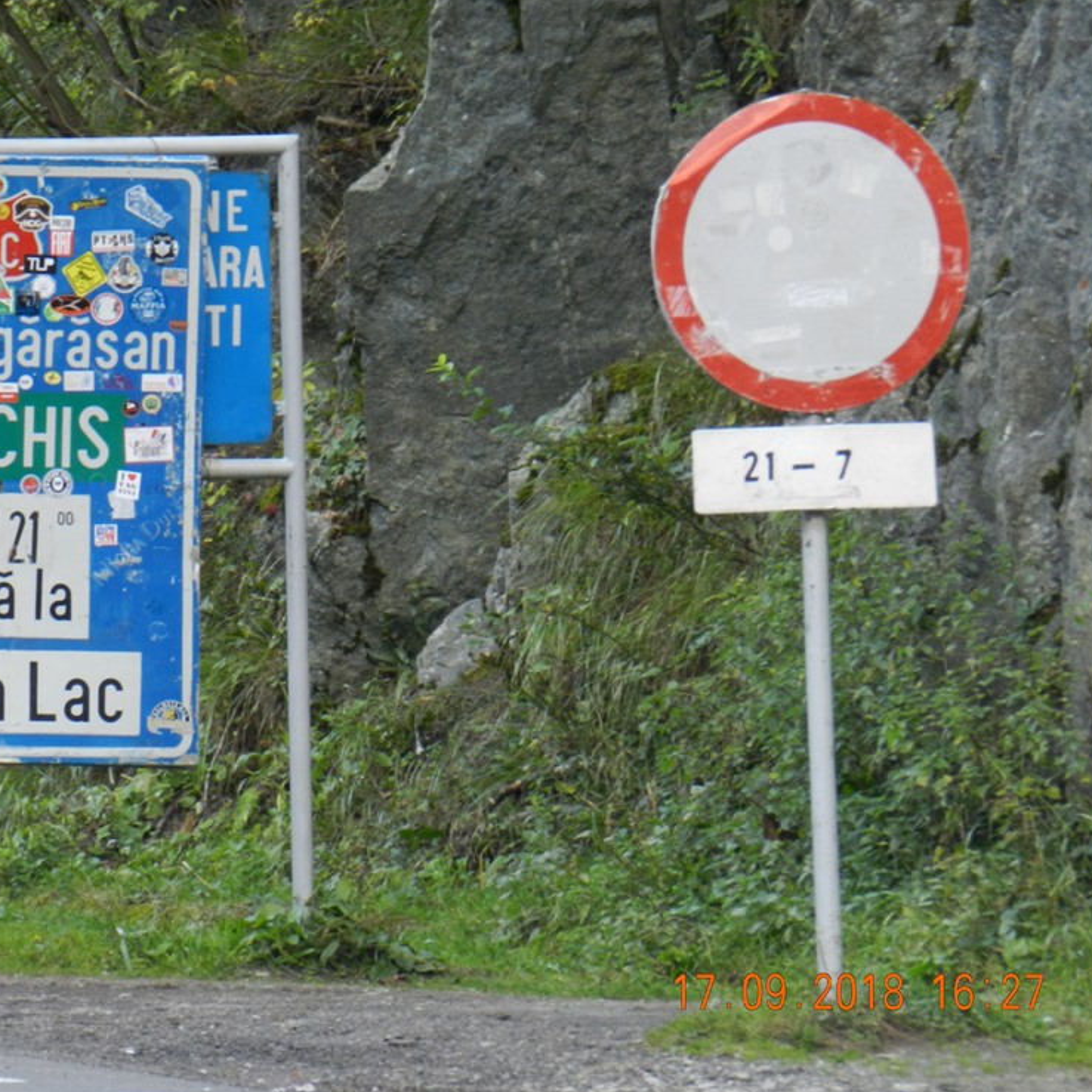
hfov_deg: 3.8
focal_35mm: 456
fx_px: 16275
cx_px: 379
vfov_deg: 3.8
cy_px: 542
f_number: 5.6
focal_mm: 66.1
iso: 280
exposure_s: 1/60
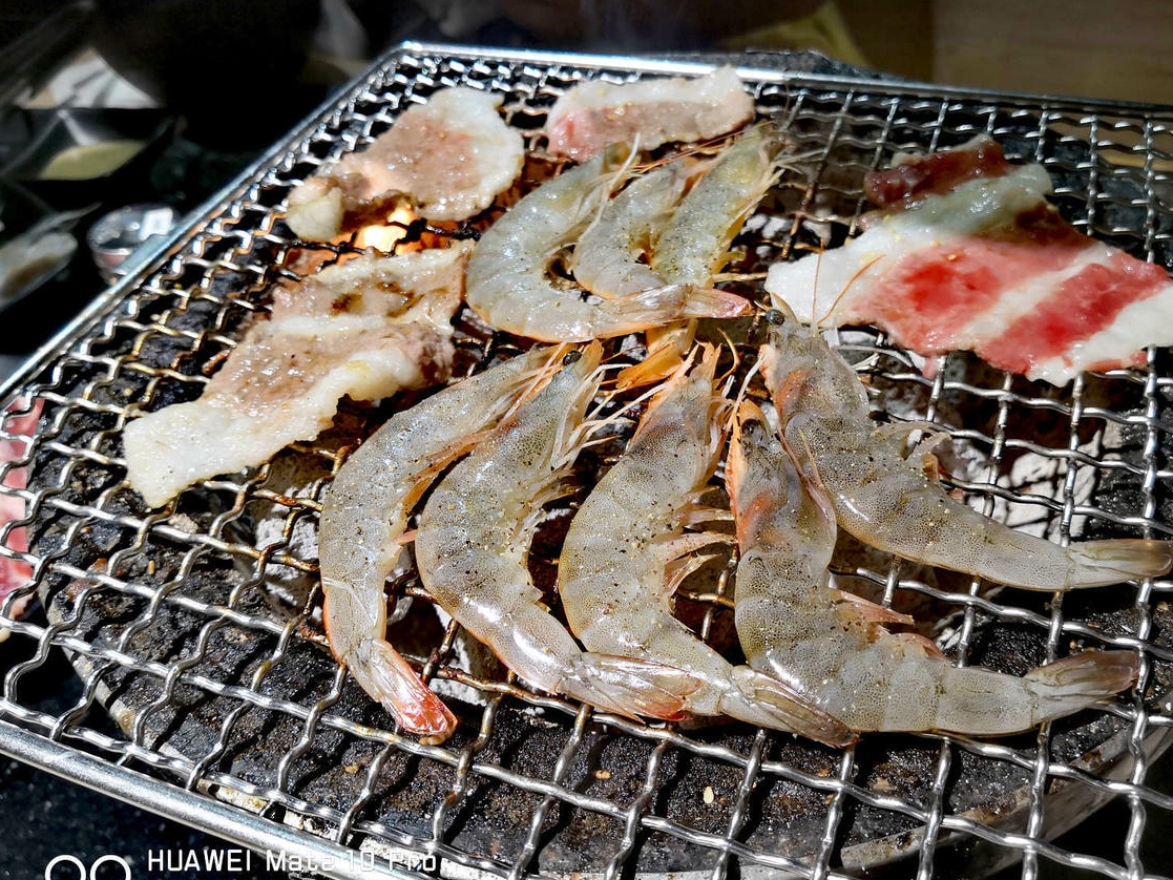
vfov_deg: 48.2
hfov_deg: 61.6
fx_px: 983
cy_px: 453
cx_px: 627
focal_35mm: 29
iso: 100
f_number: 1.6
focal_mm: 3.95
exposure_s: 1/60
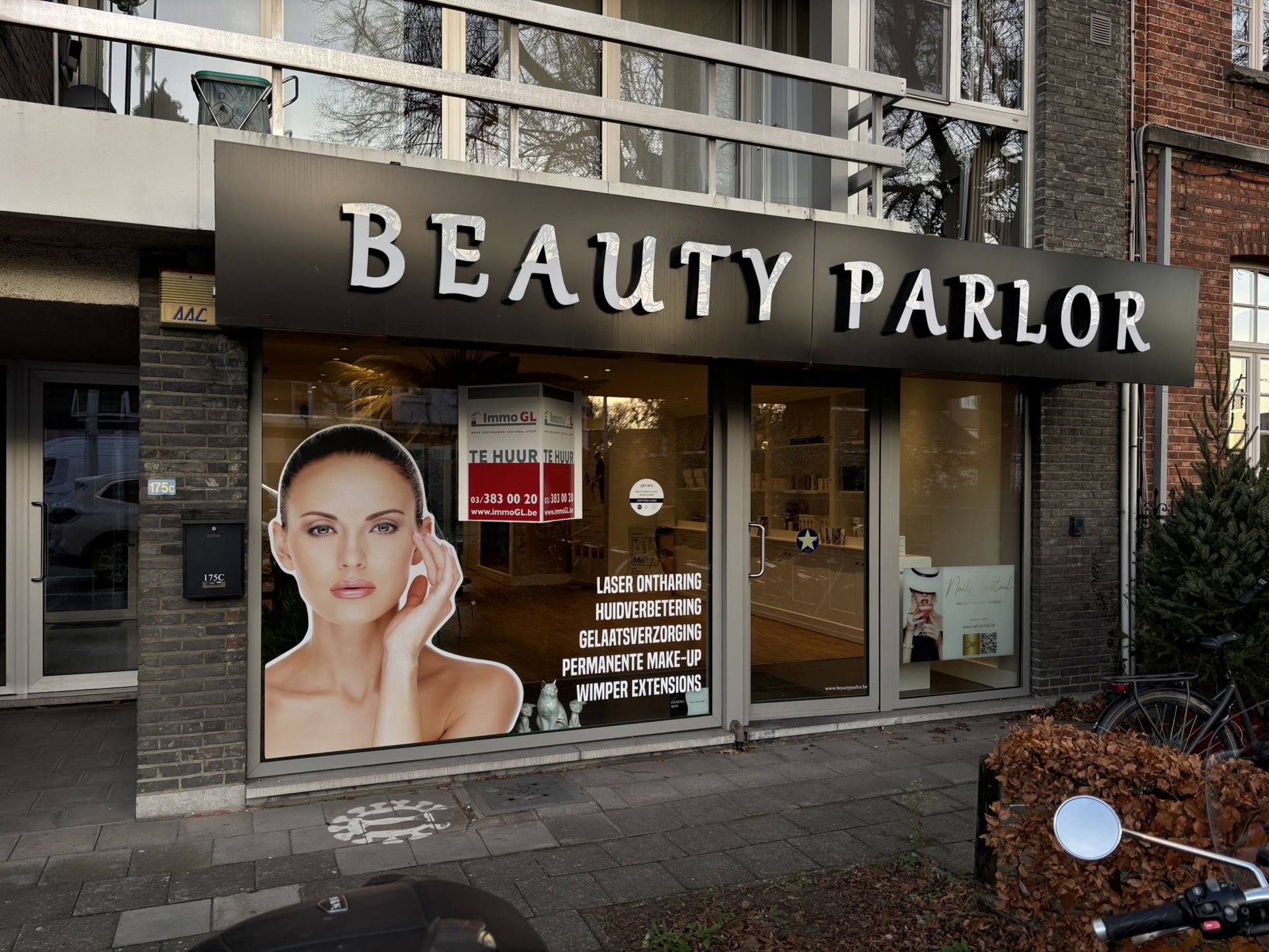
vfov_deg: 53.1
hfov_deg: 67.3
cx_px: 634
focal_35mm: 26
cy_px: 476
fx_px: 953
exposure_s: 1/121
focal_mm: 5.96
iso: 40
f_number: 1.6
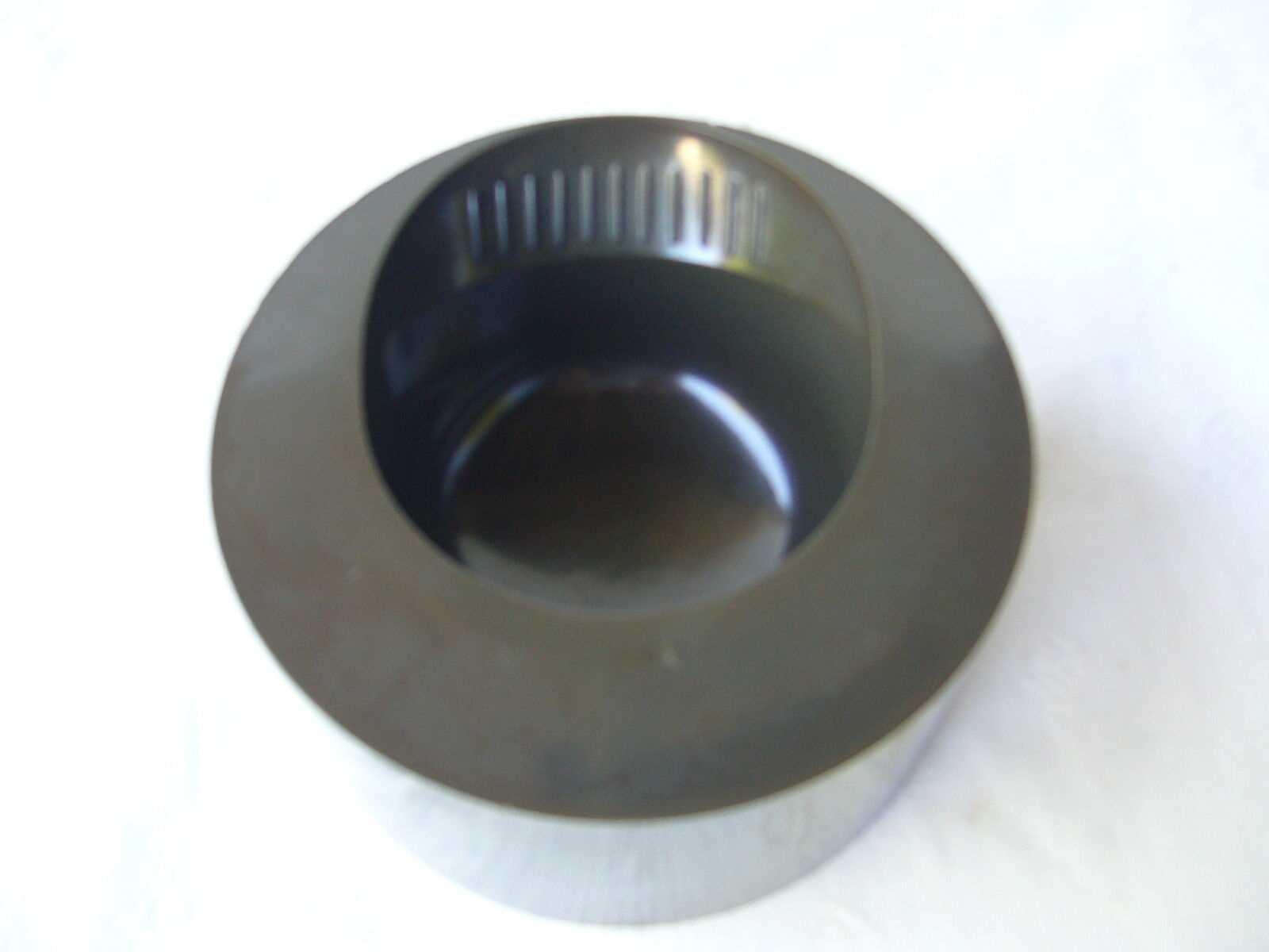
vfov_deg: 40.7
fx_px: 1283
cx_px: 634
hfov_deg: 52.6
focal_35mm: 35
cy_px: 476
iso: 100
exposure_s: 1/20
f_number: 2.8
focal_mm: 5.8
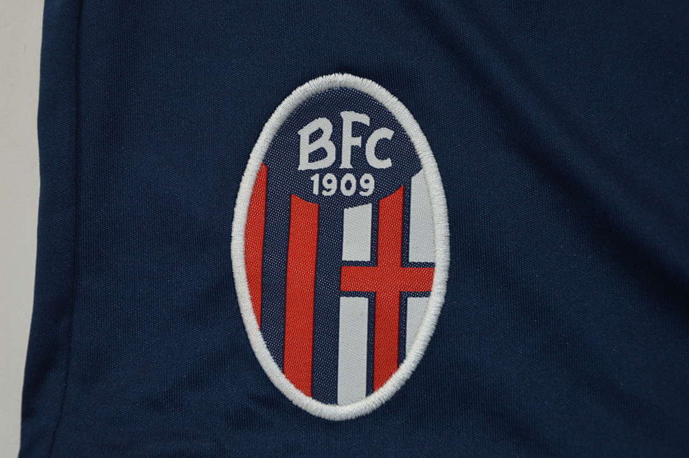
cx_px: 344
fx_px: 1893
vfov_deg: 13.8
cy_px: 229
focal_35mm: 99
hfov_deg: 20.6
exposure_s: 1/200
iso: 400
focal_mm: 66
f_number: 8
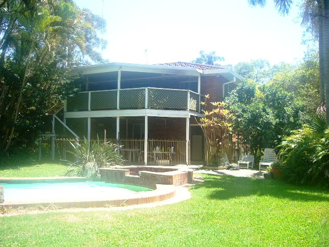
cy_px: 124
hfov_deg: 52.6
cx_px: 164
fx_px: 333
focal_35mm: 35
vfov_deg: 40.7
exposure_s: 1/160
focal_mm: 5.8
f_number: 2.8
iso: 64
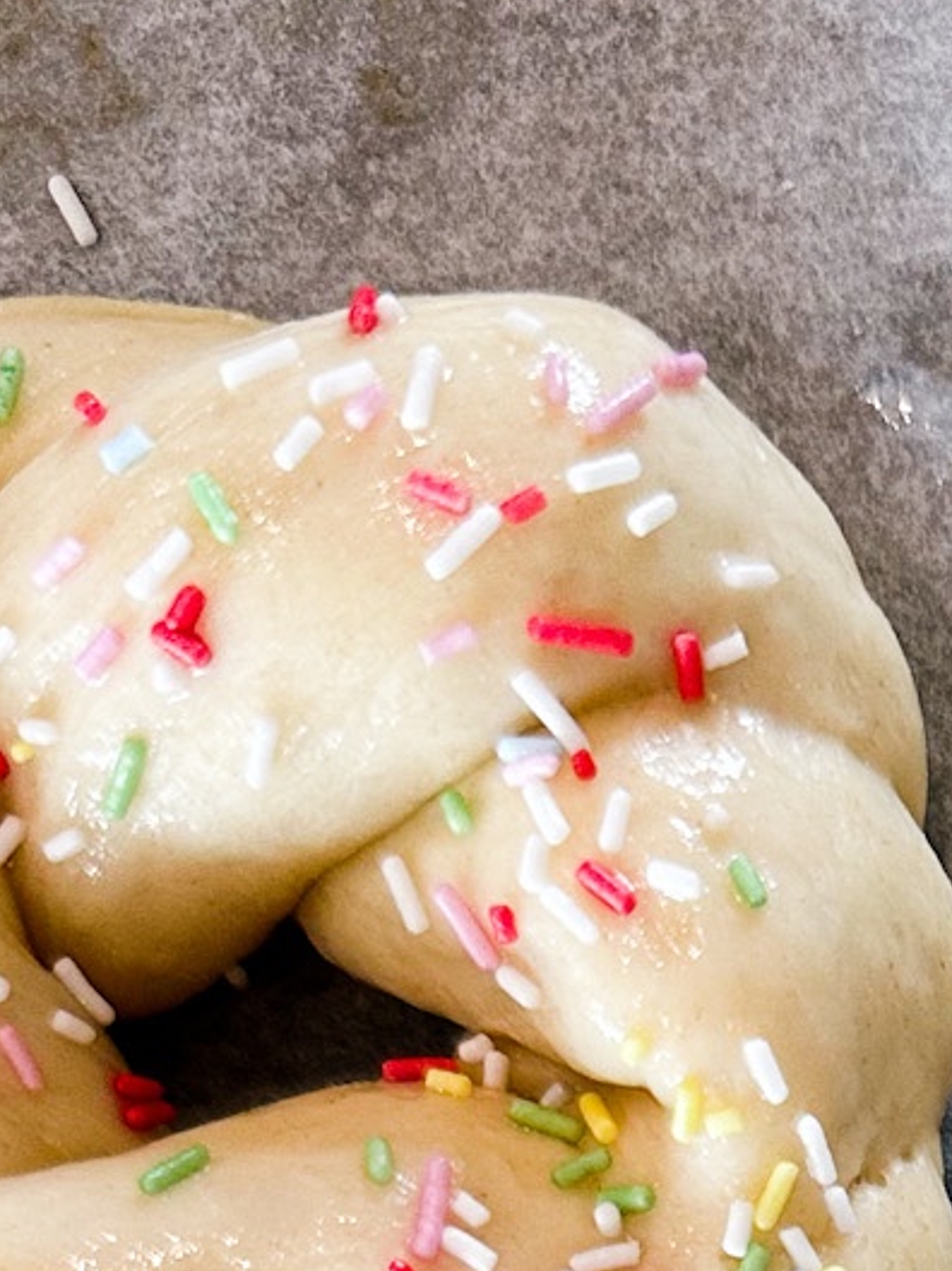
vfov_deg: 18.0
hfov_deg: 14.8
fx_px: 3414
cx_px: 1402
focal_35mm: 93
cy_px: 2081
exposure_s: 1/50
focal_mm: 6.86
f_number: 1.8
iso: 160
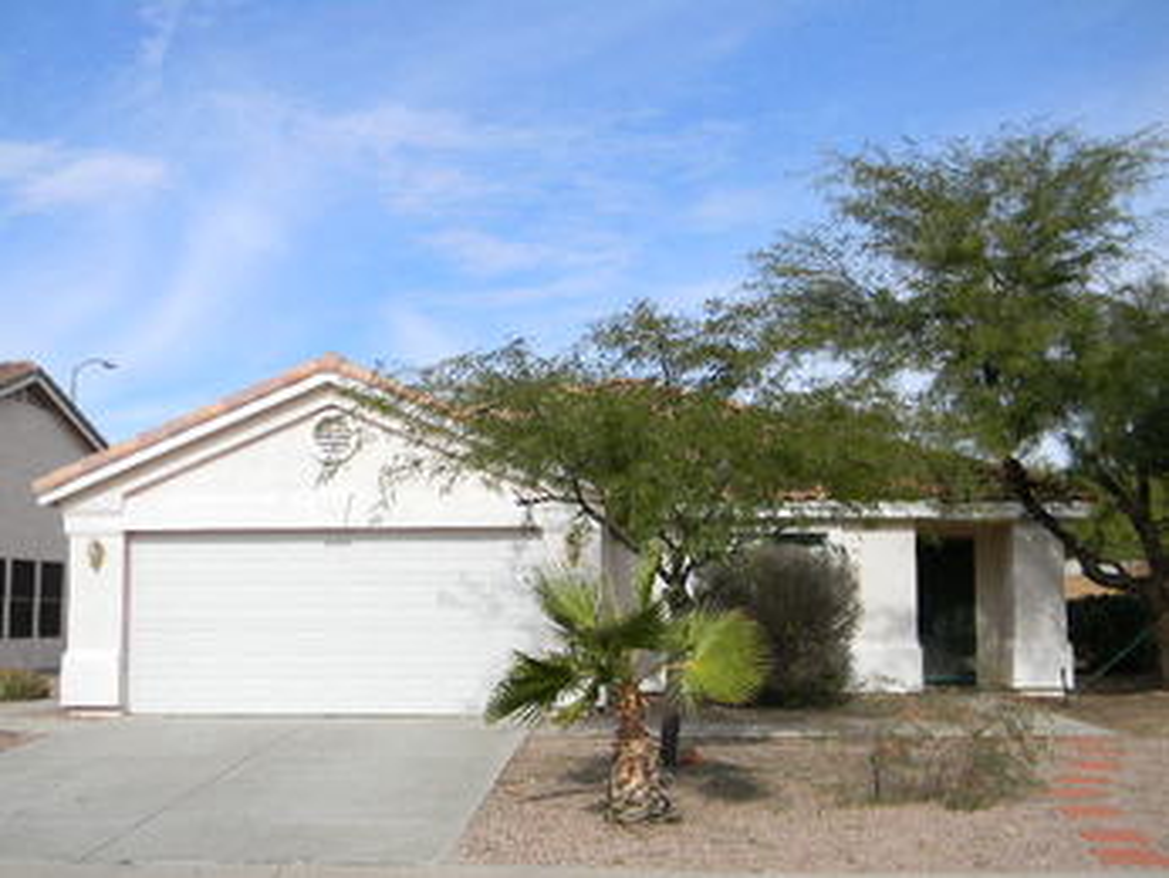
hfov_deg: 45.7
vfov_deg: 35.2
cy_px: 439
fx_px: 1386
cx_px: 584
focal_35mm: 41
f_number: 7.6
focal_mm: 7.3
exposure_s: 1/284
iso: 112
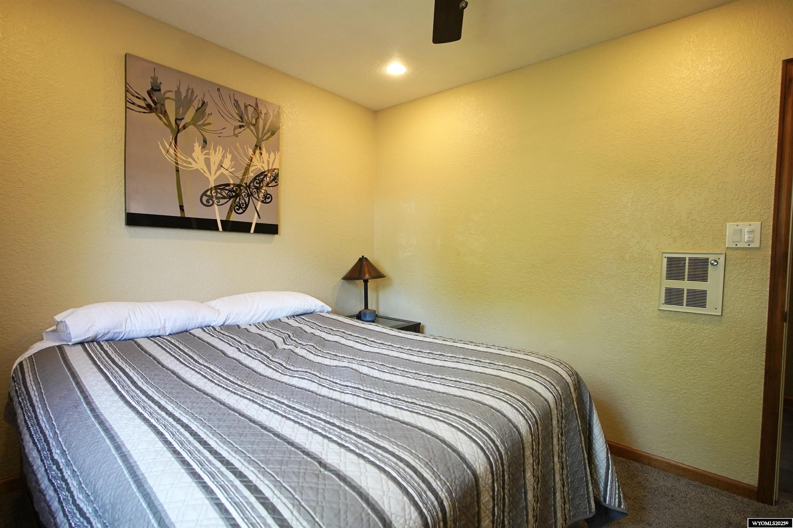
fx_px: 352
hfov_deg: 96.7
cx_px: 396
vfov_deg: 73.7
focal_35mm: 16
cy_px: 264
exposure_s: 1/160
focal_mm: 11
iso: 1250
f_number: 4
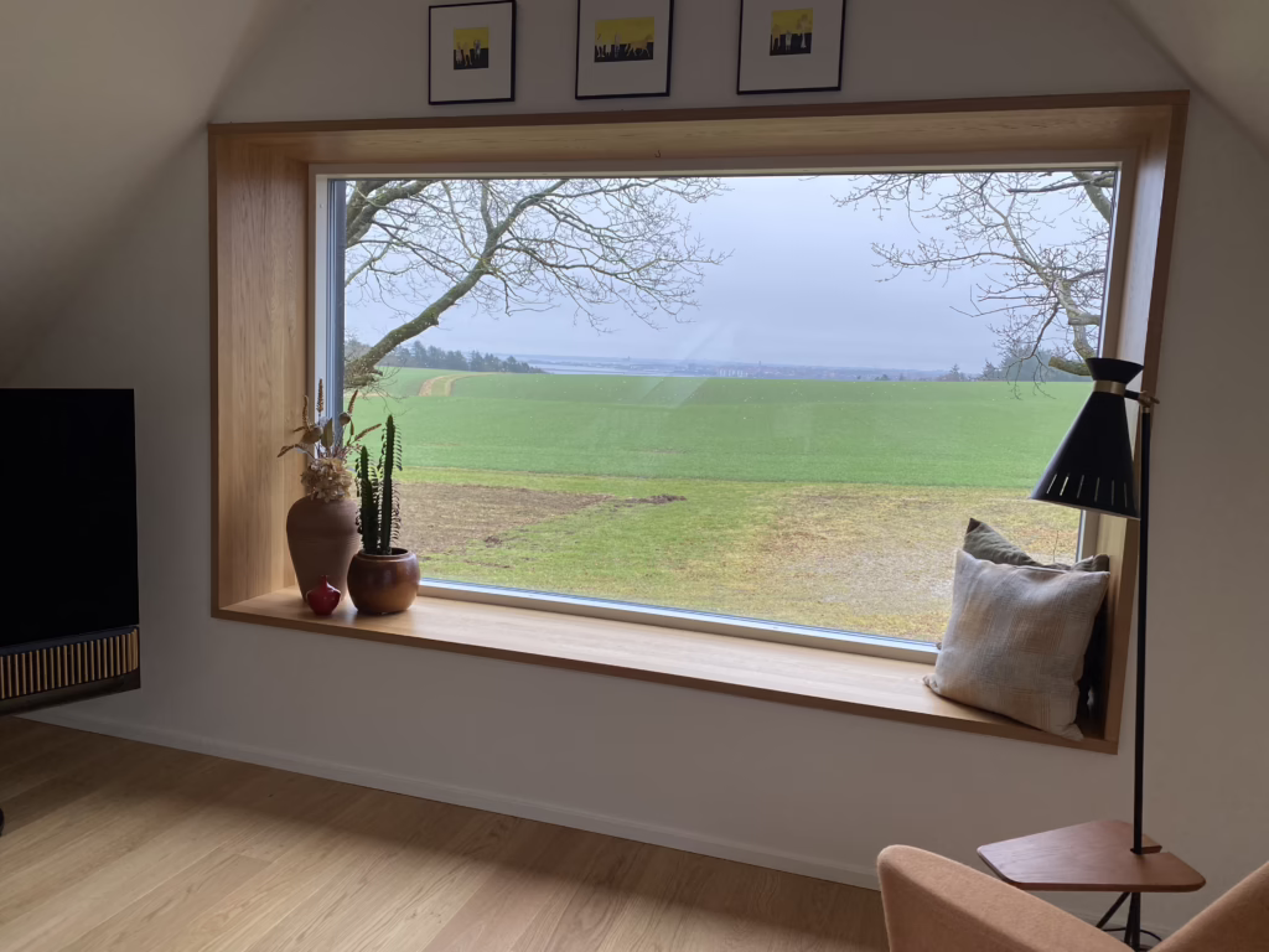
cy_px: 476
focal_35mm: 26
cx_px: 634
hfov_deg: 67.3
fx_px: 953
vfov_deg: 53.1
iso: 80
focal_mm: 4.25
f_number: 1.8
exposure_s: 1/121
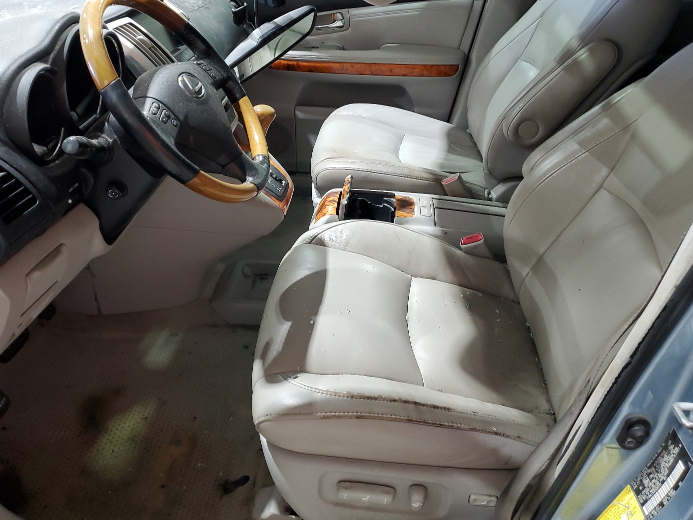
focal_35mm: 30
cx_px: 323
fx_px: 601
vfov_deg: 46.6
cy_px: 222
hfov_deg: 59.9
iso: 198
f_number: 1.5
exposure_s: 1/60.2
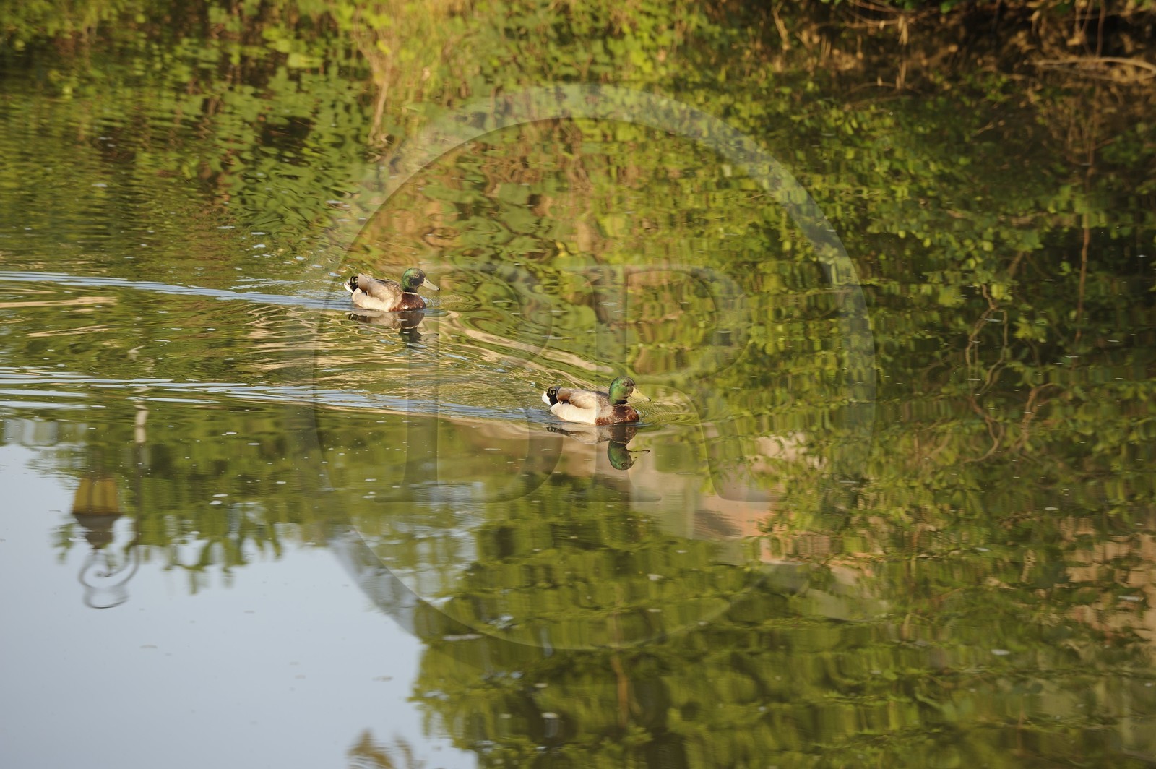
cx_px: 578
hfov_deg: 10.3
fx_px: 6417
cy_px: 384
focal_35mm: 200
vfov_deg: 6.9
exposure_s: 1/200
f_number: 5
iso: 200
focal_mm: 200
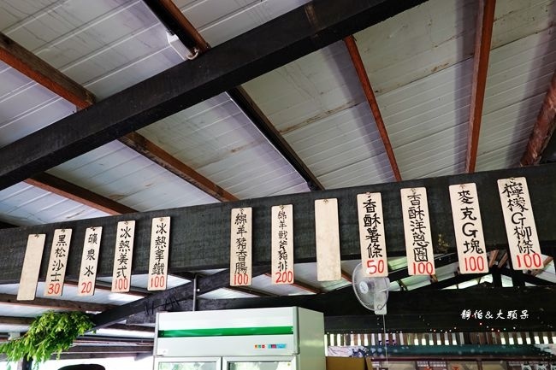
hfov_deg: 61.9
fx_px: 463
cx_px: 278
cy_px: 185
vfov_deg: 43.6
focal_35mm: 30
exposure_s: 1/30
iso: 200
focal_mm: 11.06
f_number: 3.2
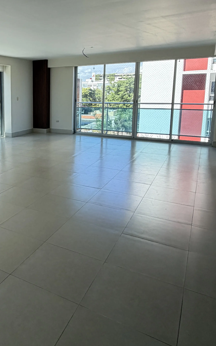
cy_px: 135
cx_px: 14
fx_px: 283
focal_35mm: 30
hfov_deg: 38.4
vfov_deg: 62.2
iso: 64
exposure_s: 1/205
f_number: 2.2
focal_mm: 2.22
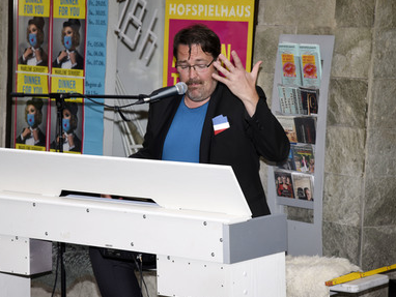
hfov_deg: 14.5
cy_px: 153
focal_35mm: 136
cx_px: 177
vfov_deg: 10.9
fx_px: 1557
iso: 500
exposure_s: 1/160
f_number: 8
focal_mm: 120
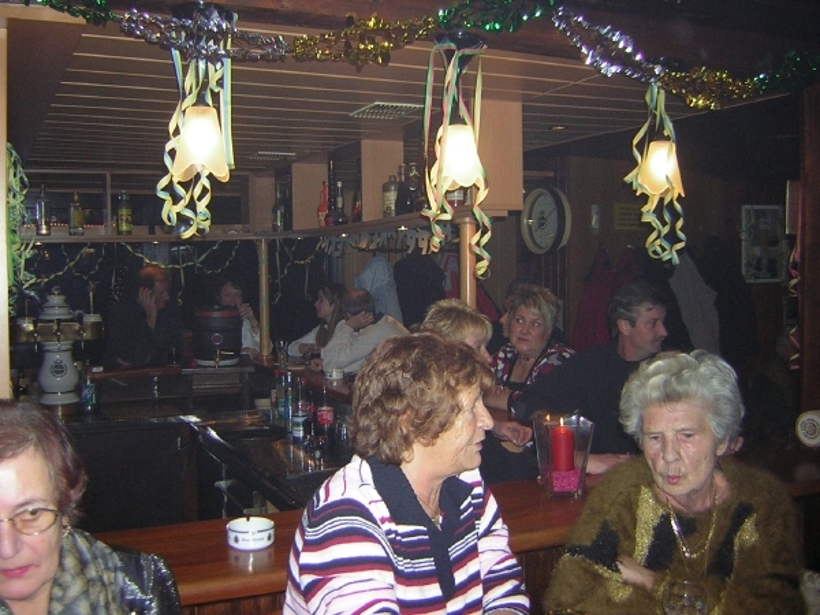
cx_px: 410
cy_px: 308
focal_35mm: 36
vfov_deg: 39.7
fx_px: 853
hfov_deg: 51.4
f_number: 2.6
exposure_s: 1/60.1
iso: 91
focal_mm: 4.7
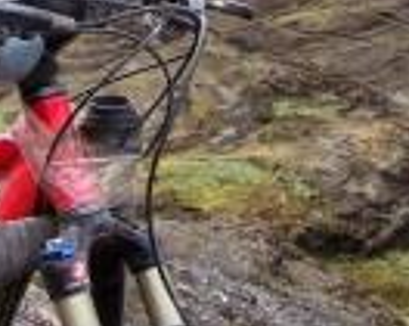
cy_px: -90
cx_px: 172
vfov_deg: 11.9
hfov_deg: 15.3
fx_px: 1522
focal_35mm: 126
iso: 80
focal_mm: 6.3
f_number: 4
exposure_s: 1/640
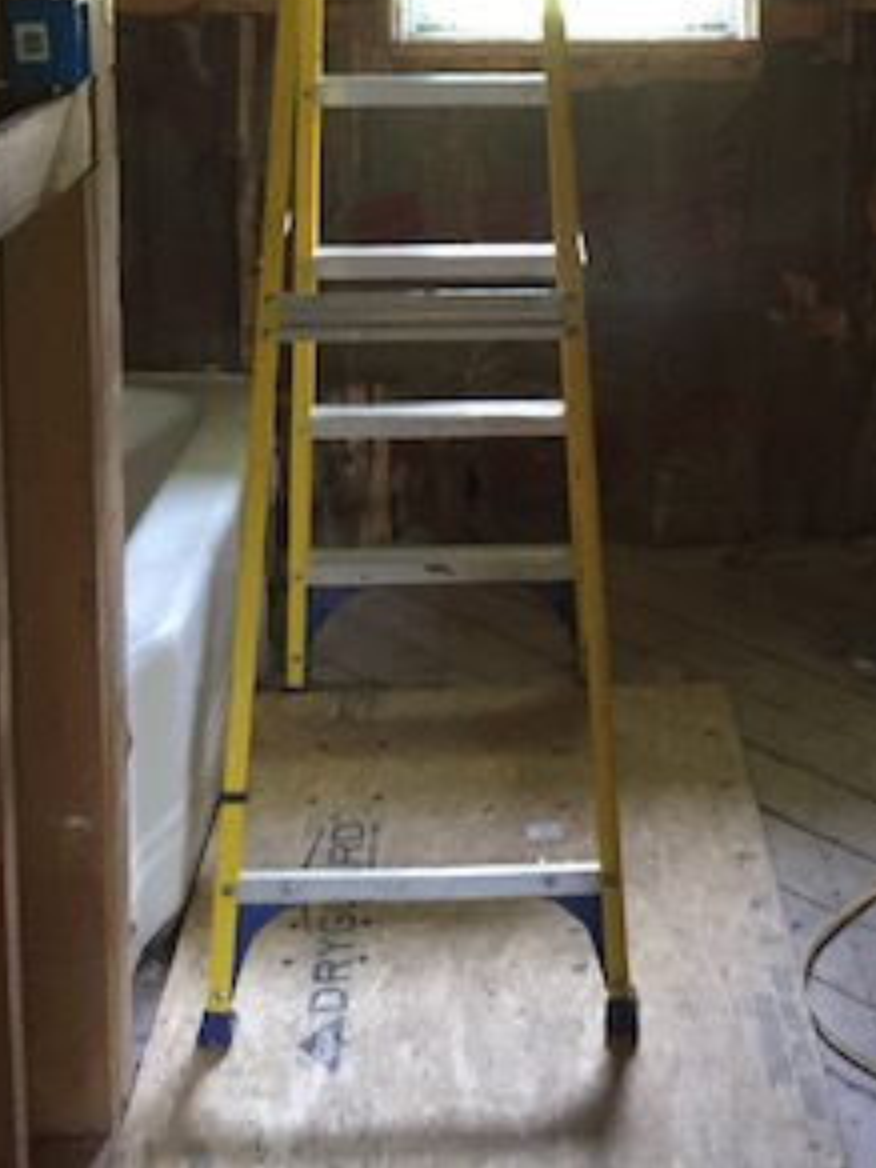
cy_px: 106
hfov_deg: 27.3
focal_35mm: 53
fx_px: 1788
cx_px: 616
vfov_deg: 34.1
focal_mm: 4.15
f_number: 2.2
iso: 250
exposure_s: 1/24
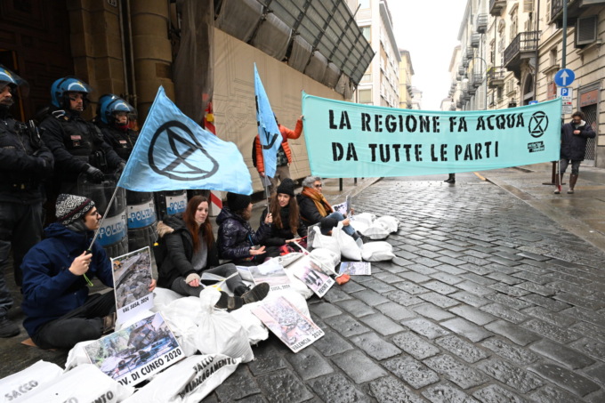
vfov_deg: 53.1
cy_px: 202
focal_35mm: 24
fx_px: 403
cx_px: 302
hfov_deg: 73.8
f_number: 10
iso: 4500
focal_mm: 24
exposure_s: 1/125
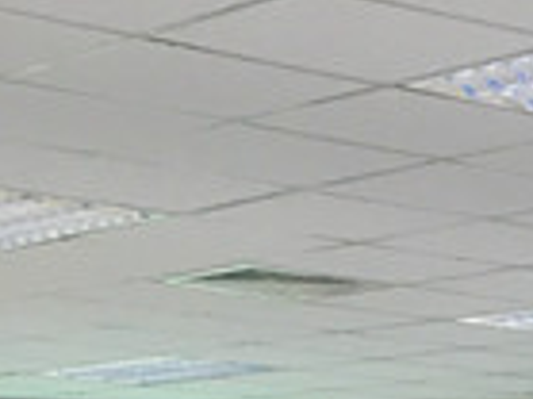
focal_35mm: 177
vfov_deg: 8.1
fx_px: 2723
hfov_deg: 11.1
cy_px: 723
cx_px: 552
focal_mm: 4.15
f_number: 2.2
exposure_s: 1/33
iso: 100
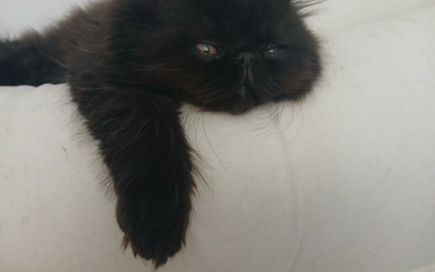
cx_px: 217
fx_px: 332
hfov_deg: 66.5
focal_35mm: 28
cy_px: 112
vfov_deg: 44.4
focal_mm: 3.98
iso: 1250
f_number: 1.8
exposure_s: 1/15
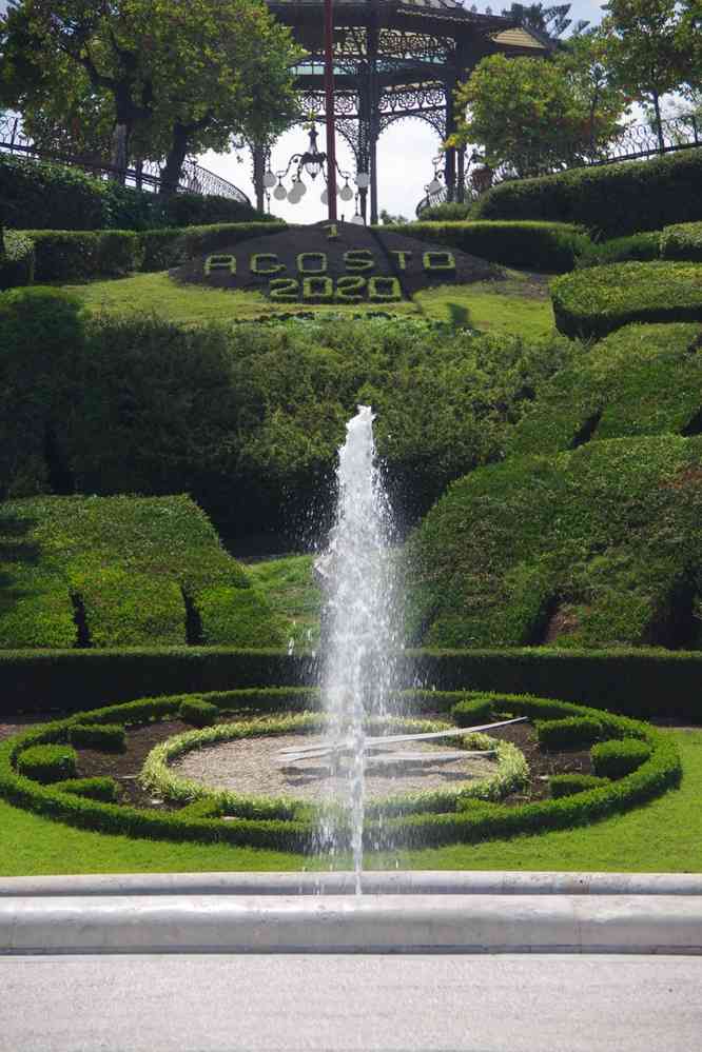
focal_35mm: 72
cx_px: 351
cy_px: 526
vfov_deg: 28.1
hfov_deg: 18.9
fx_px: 2106
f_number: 4.5
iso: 100
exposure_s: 1/160
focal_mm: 47.5
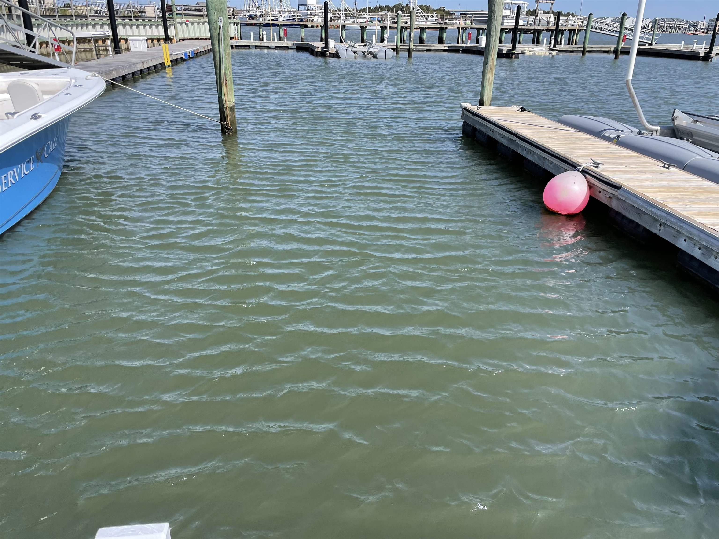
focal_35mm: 26
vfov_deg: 53.1
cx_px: 360
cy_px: 270
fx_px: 540
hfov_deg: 67.3
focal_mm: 4.2
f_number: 1.6
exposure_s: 1/3300
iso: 50
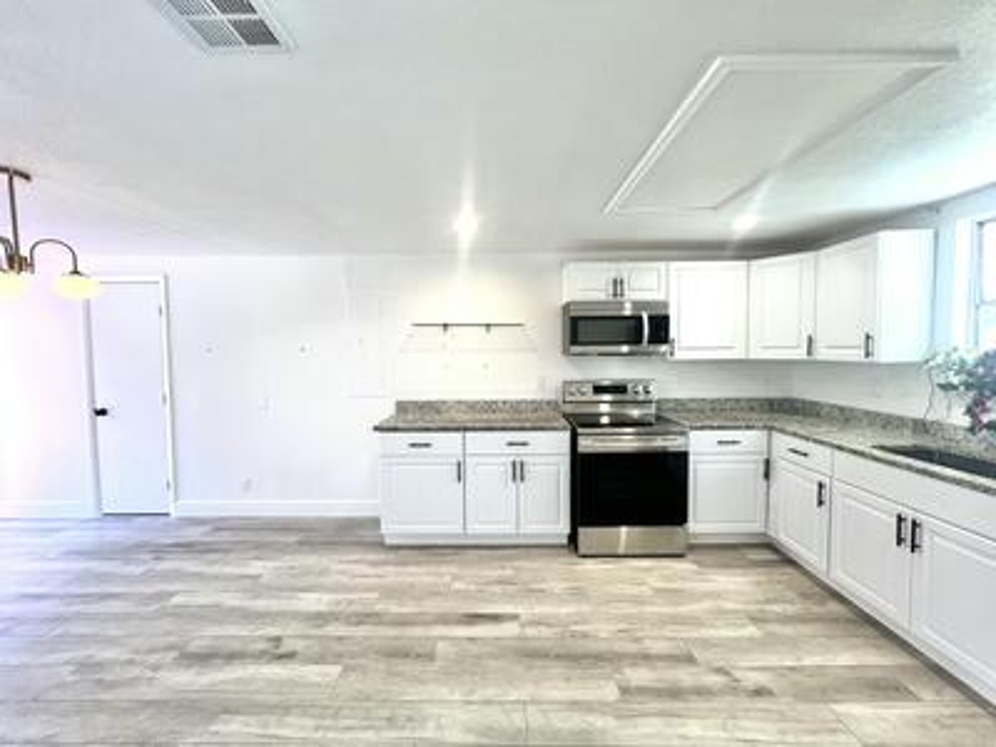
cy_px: 374
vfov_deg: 89.9
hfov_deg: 106.2
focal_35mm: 13
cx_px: 498
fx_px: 374
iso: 125
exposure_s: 1/120
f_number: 1.8
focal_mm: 1.57
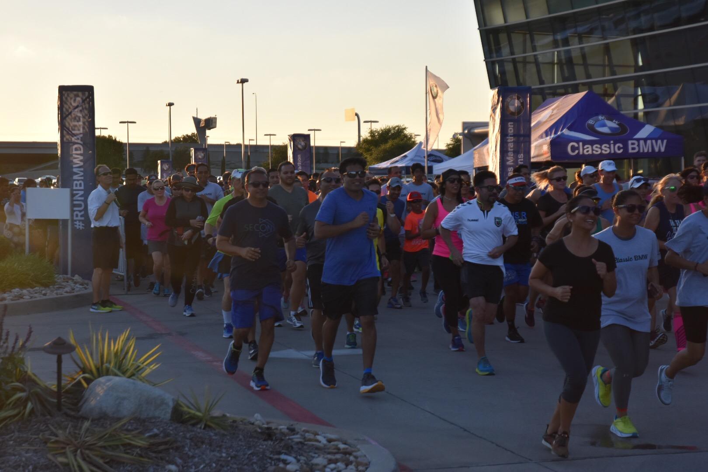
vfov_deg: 18.9
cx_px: 354
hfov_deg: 28.1
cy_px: 236
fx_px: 1416
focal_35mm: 72
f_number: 4.5
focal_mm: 48
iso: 400
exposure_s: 1/1250
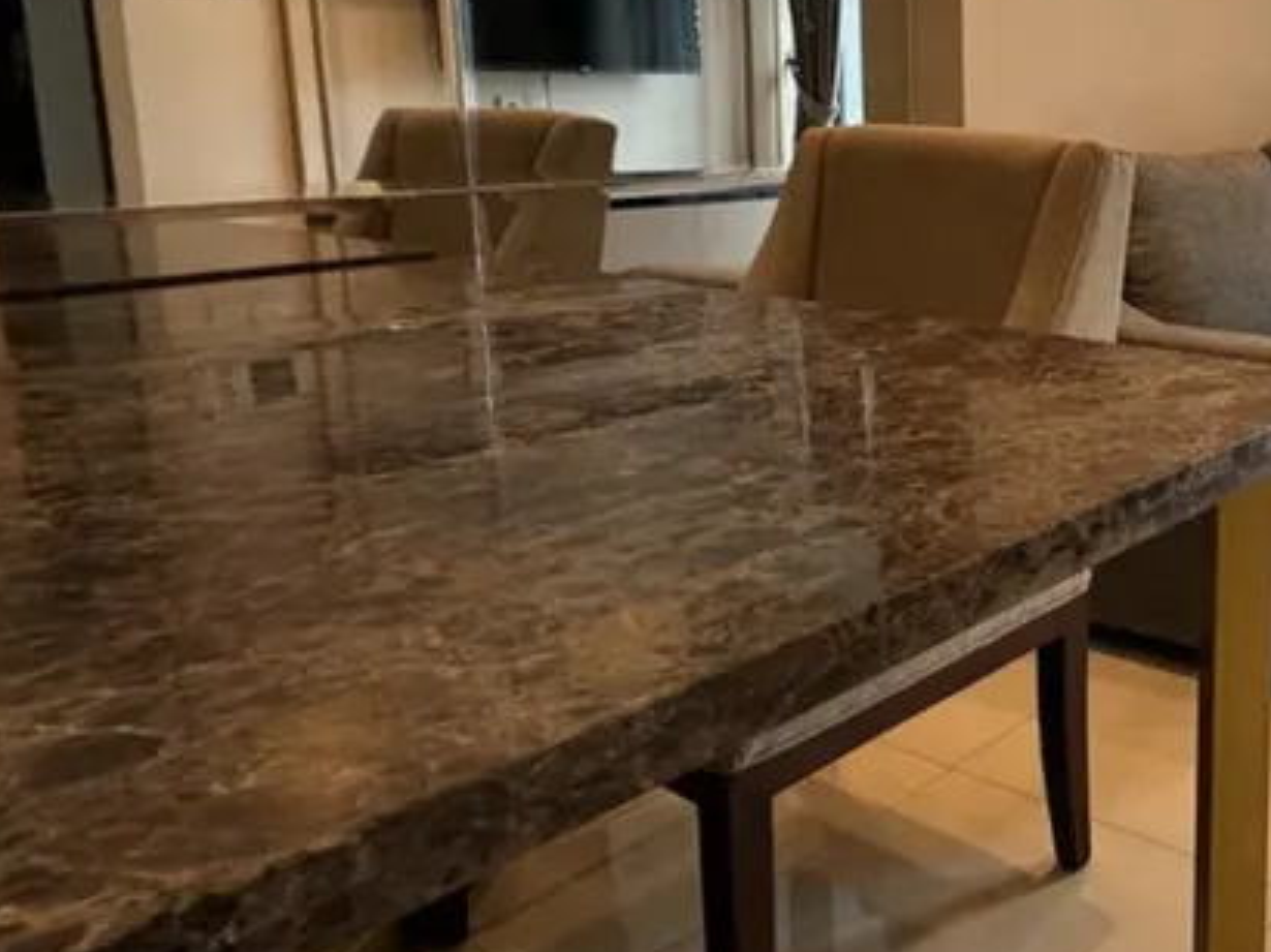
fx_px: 1284
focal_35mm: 35
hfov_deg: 44.6
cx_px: 1274
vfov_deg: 40.1
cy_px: 301
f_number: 2.2
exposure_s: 1/99
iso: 64
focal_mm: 2.22
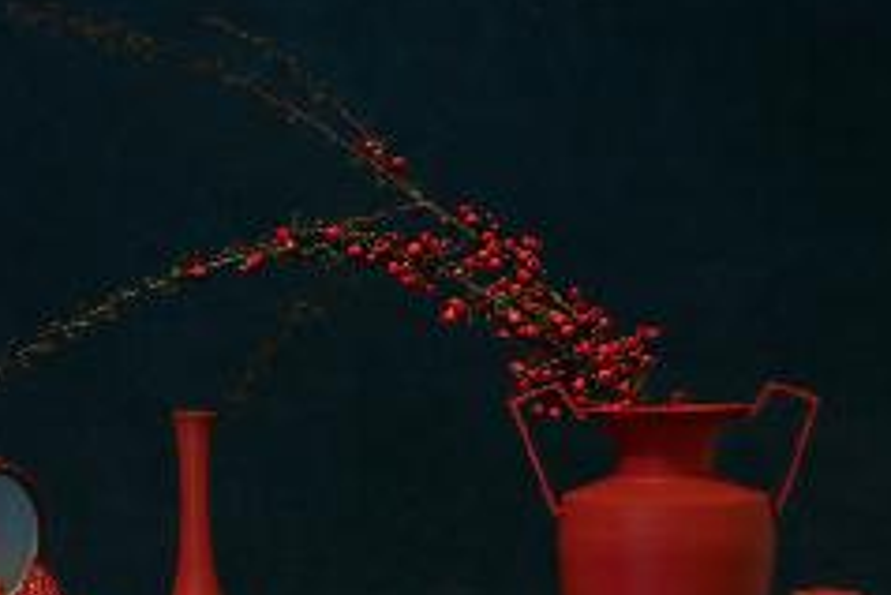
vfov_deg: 13.4
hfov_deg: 20.0
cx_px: 341
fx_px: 2526
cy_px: 479
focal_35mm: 102
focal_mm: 54
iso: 100
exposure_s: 2.5
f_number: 11
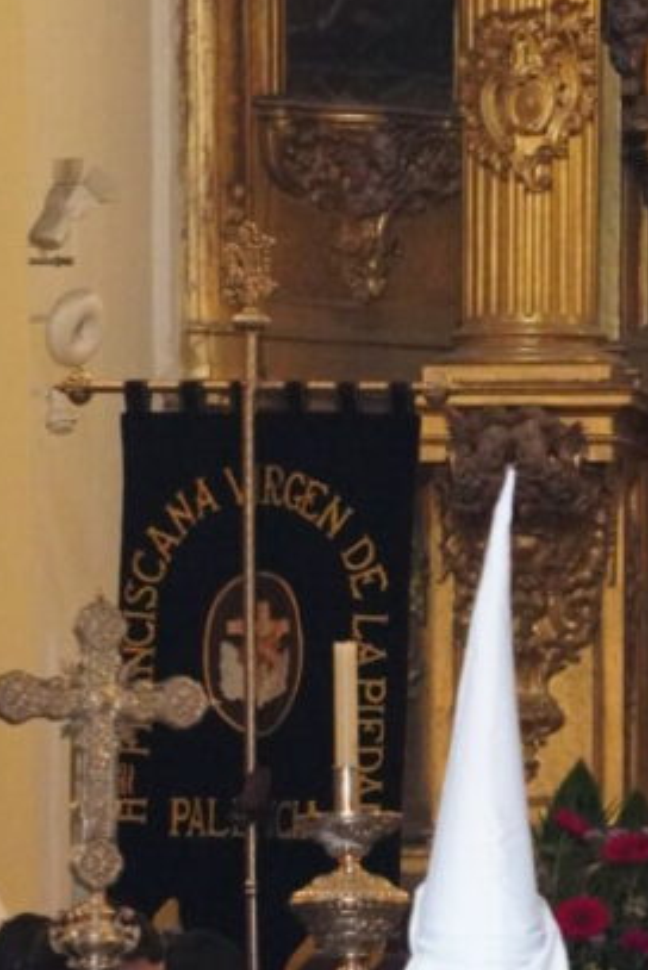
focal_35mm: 462
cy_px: 782
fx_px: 12463
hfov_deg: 3.0
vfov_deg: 4.5
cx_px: 674
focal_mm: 109
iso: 6400
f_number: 5.6
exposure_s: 1/160
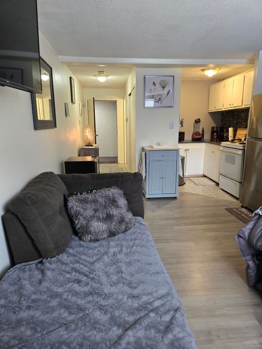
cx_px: 131
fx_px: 232
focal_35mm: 23
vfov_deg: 73.9
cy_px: 174
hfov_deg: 58.9
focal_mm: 5.4
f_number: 1.8
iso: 250
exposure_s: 1/120
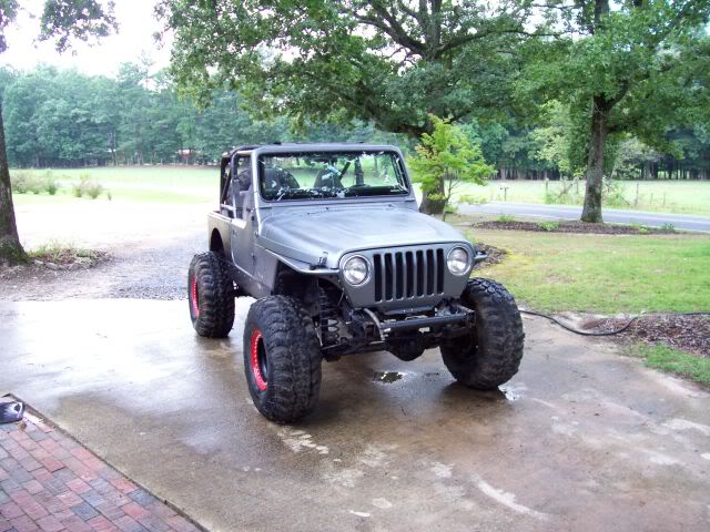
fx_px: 697
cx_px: 355
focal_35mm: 34
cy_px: 266
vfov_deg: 41.8
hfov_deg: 54.0
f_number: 2.7
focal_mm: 5.6
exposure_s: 1/86.4
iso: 80
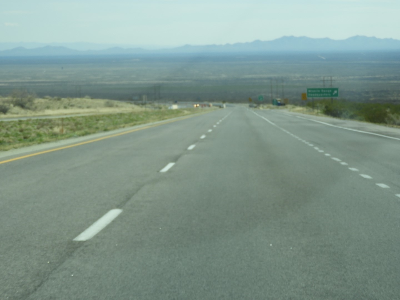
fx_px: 1329
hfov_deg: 17.1
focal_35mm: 115
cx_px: 200
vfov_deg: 12.9
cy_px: 150
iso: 100
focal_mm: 20.6
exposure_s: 1/640
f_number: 5
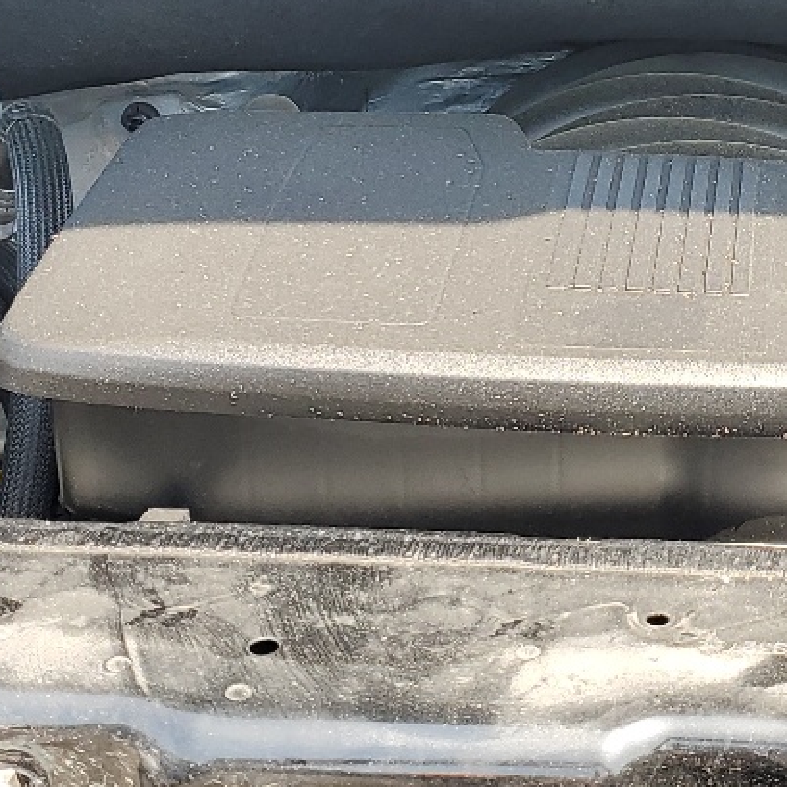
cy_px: 127
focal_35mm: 90
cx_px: 775
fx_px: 2315
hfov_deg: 18.8
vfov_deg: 19.1
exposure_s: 1/323
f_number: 1.5
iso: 50
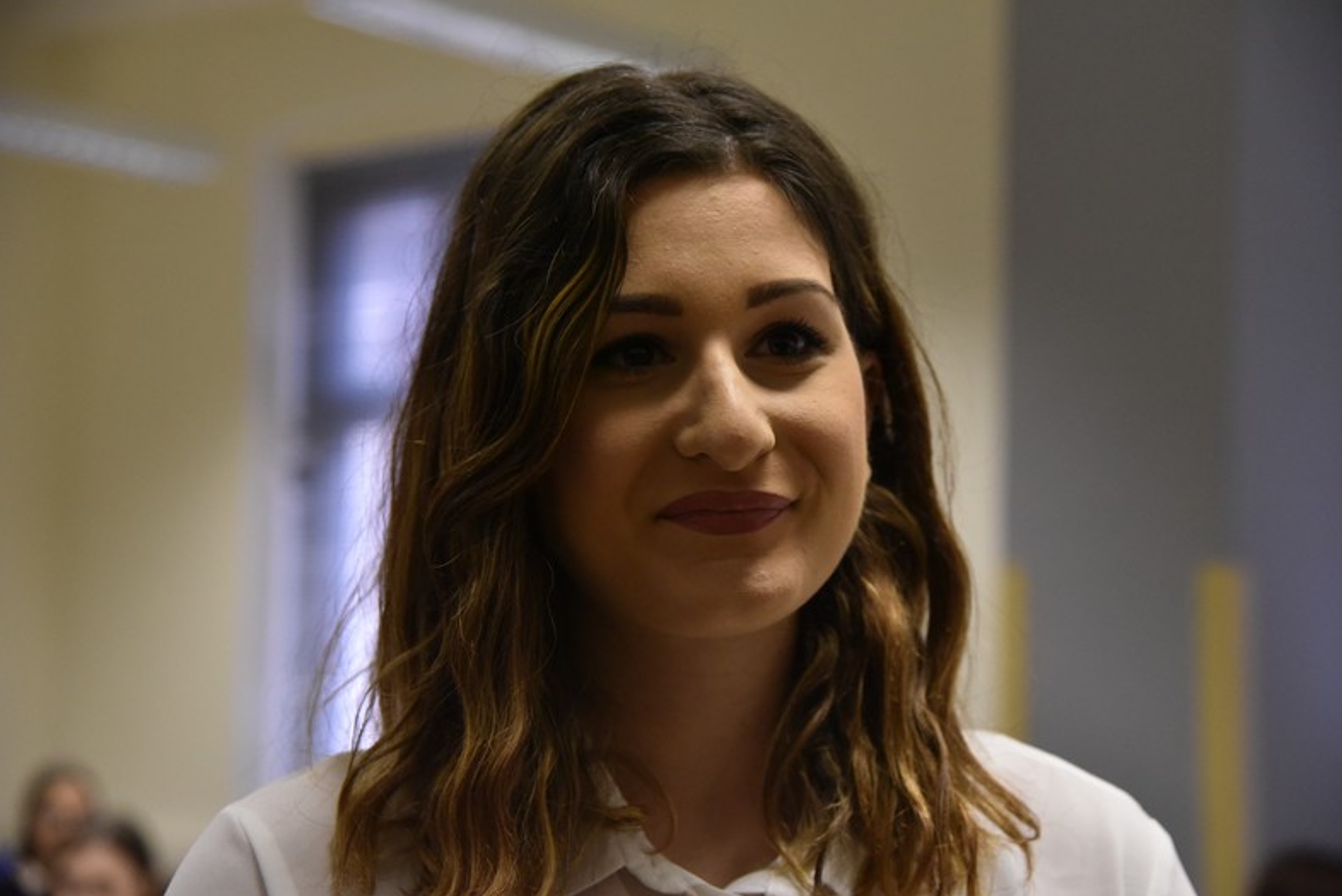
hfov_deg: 27.7
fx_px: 2723
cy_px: 451
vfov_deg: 18.7
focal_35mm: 73
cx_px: 698
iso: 5000
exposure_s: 1/400
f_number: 4.5
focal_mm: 70
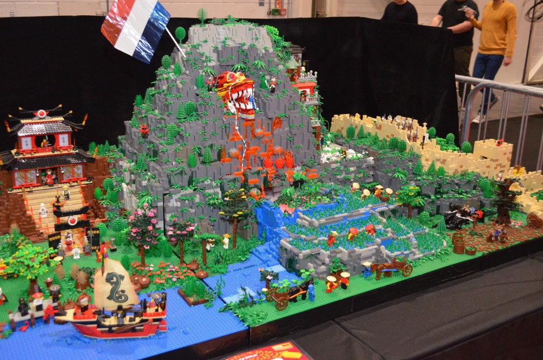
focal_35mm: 36
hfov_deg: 53.2
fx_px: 542
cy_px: 180
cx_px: 272
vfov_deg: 36.7
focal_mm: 24
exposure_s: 1/60
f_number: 4
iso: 3200
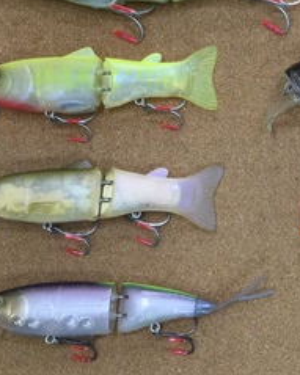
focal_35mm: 76
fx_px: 844
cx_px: 361
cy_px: 39
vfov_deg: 24.4
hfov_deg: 19.0
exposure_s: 1/30
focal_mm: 3.3
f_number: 2.4
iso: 32
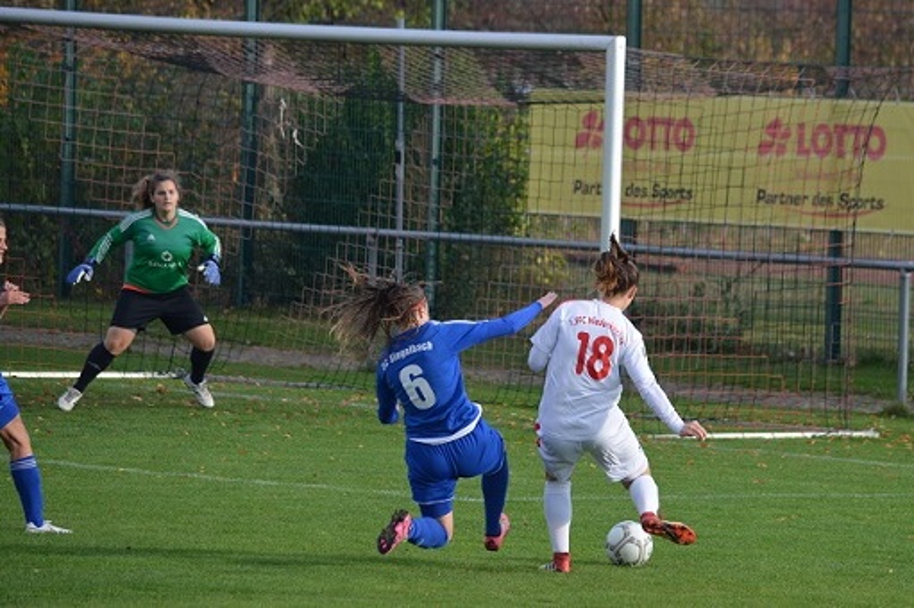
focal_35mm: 232
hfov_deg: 8.9
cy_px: 304
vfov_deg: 5.9
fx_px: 5899
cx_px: 457
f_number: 5
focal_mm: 155
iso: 560
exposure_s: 1/1000
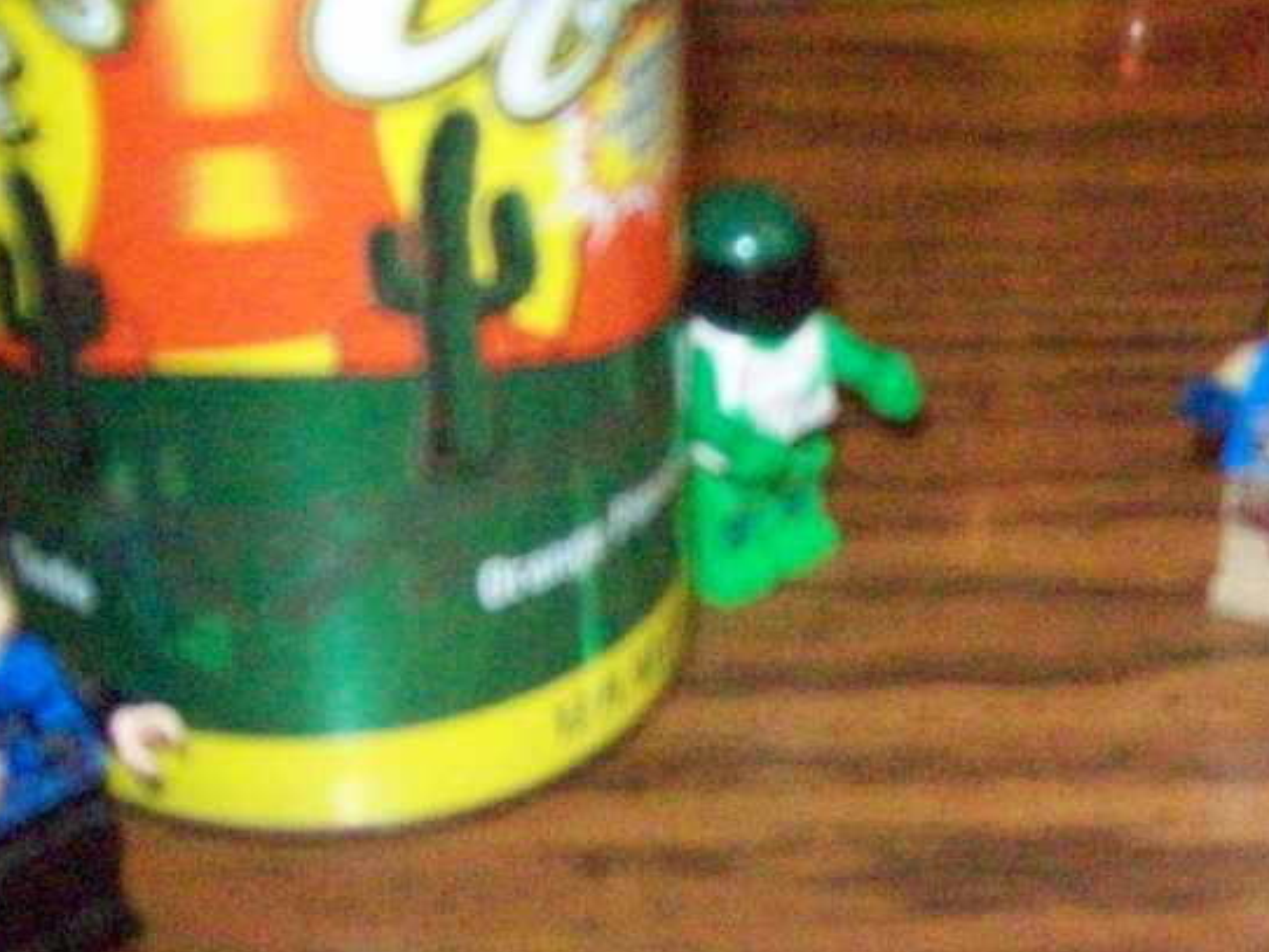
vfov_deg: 17.2
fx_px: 3117
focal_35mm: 85
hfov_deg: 22.7
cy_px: 765
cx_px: 1018
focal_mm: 6
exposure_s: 1/64
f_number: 2.7
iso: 800
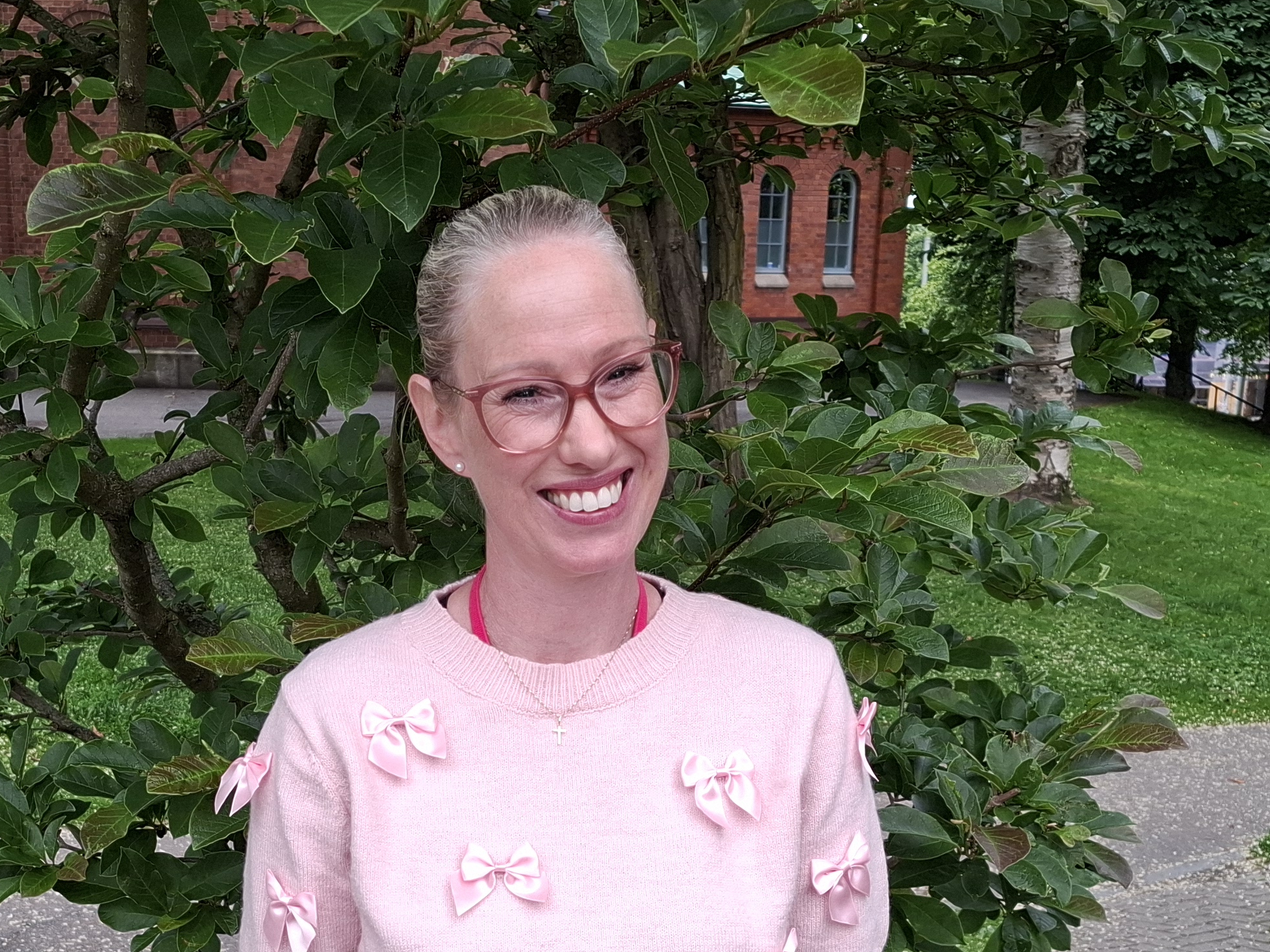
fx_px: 1761
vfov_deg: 29.6
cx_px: 456
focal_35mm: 48
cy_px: 755
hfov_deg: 39.3
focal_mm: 5.54
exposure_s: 1/182
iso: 50
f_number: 1.8
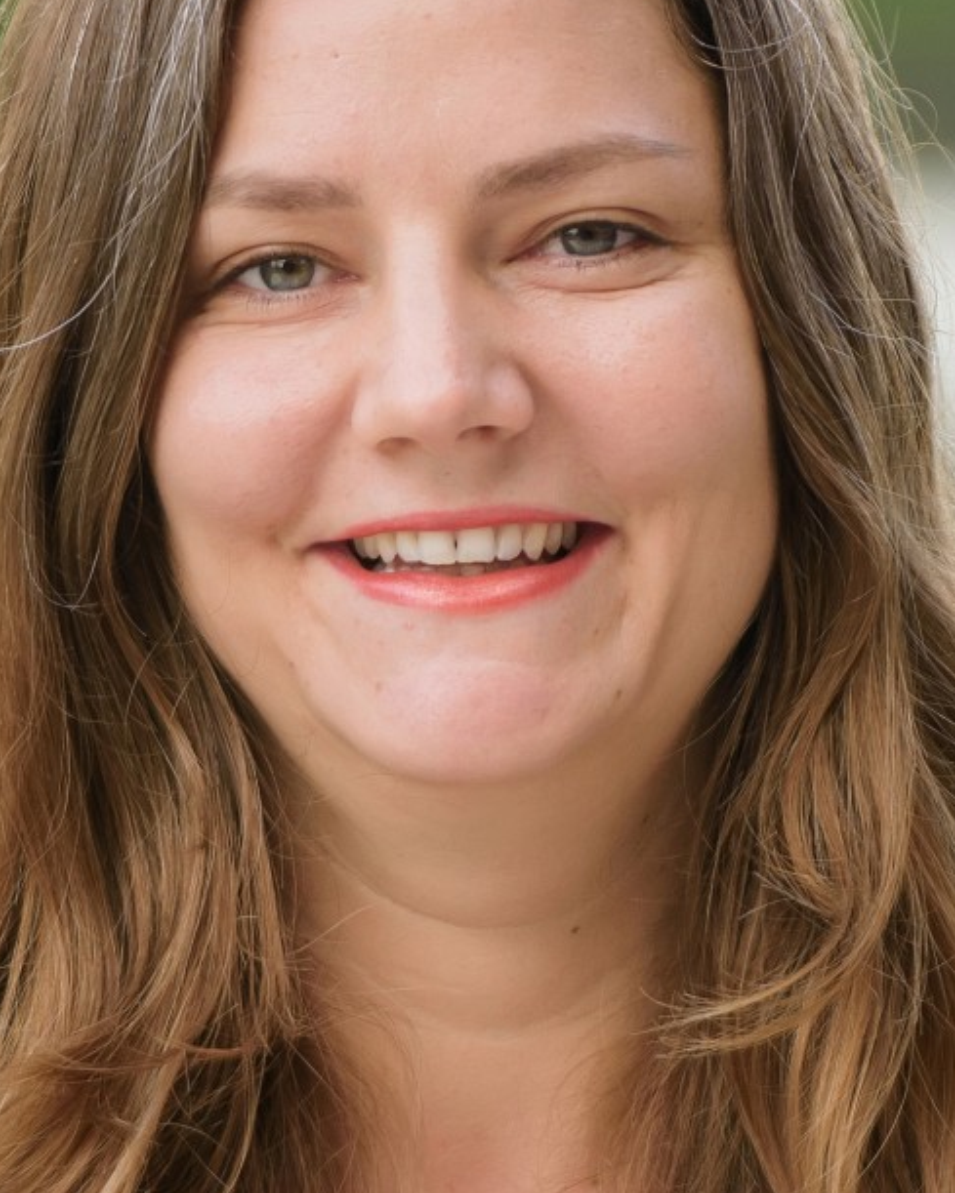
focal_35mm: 435
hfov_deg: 3.6
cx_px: 447
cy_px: 836
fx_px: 15365
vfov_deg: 4.4
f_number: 3.2
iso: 200
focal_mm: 175
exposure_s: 1/500
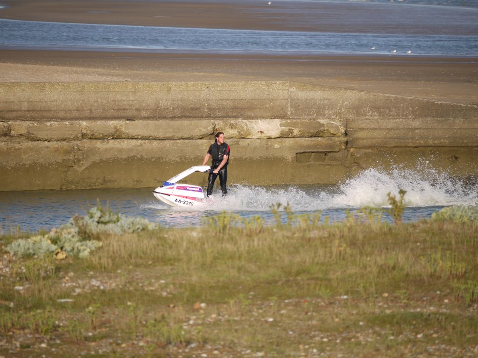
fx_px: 5523
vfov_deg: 3.7
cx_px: 239
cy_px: 179
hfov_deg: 5.0
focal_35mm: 400
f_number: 5.6
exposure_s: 1/400
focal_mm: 200
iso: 100
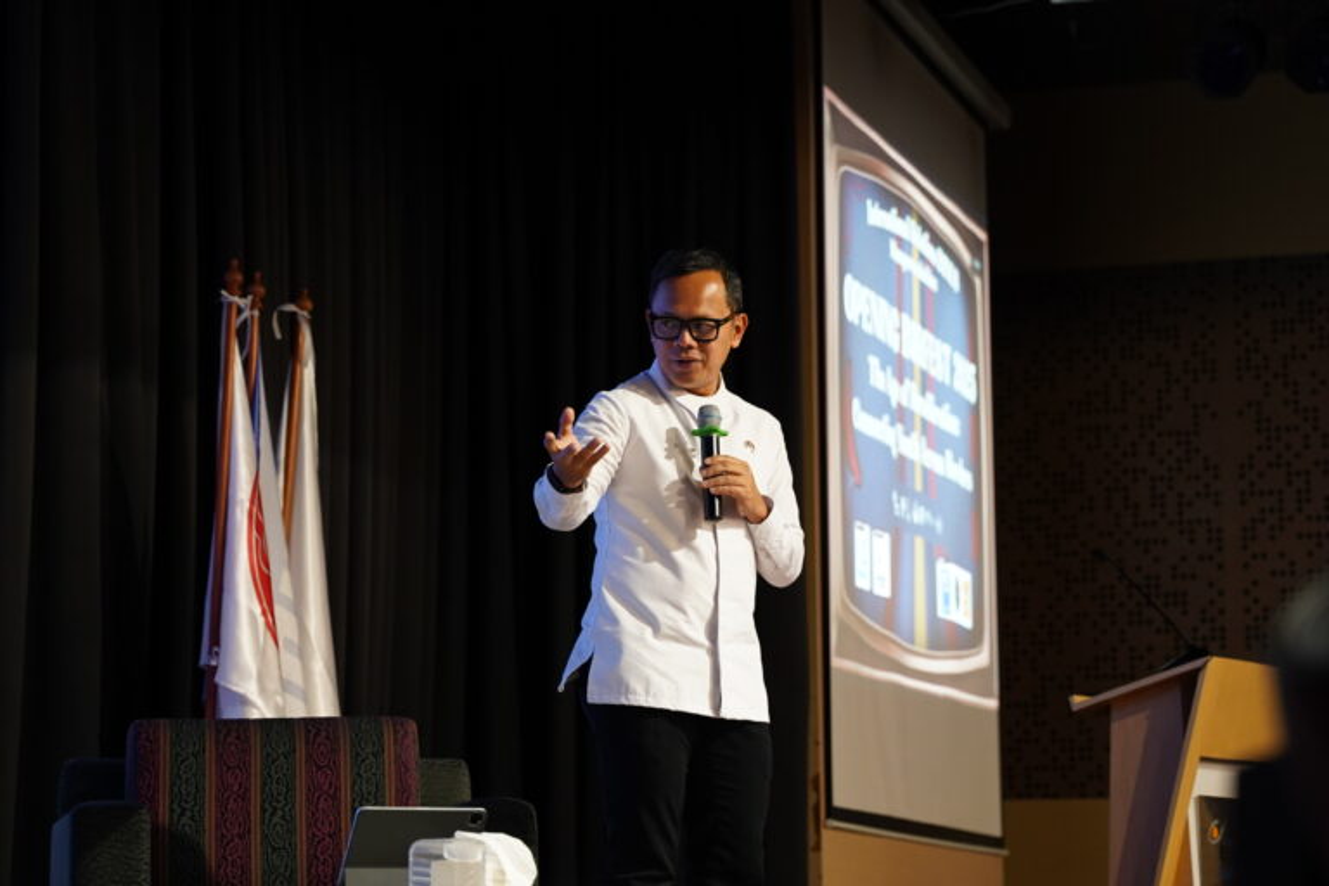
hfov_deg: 20.2
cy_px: 443
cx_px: 664
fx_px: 3728
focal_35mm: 101
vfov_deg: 13.6
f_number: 2.8
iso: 1600
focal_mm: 67.4
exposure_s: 1/125
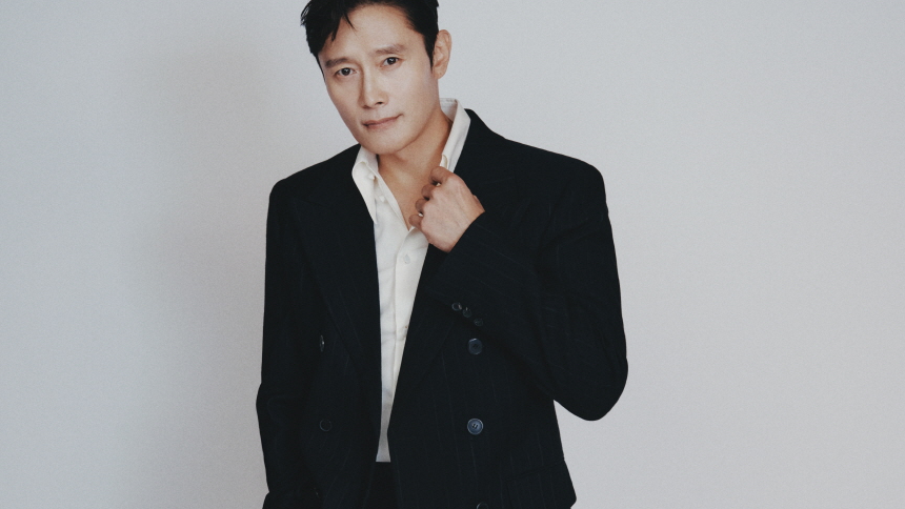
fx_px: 1872
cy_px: 260
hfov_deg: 27.2
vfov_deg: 15.5
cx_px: 466
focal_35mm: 78
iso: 1600
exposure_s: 1/125
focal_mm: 42.4
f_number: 9
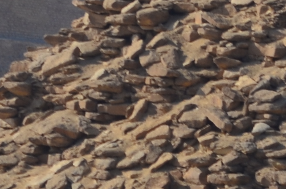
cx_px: -17
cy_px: 153
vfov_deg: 2.4
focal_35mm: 569
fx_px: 4515
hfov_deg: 3.6
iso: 100
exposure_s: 1/160
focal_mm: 55
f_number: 11
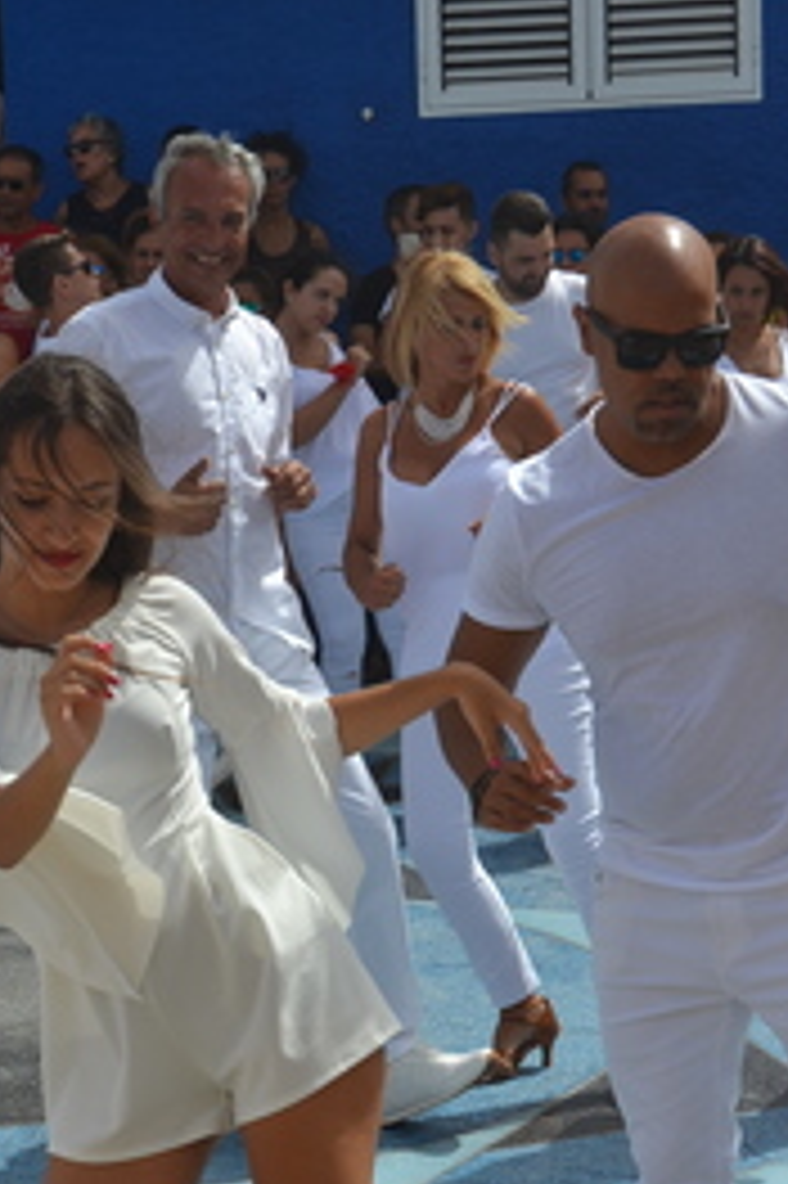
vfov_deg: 20.8
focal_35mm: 96
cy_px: 1067
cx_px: 212
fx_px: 3153
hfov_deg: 14.2
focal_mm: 35
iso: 100
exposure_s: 1/320
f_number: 9
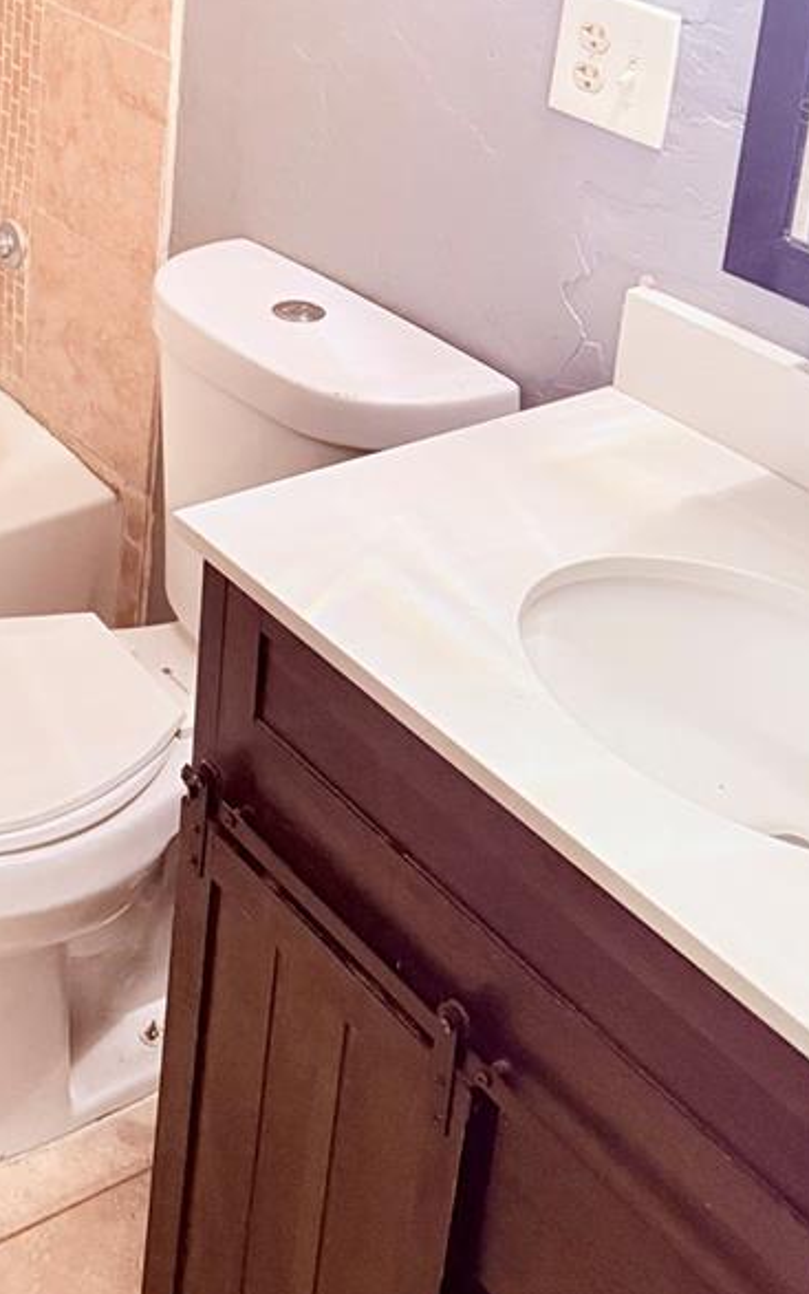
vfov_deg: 36.3
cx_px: -37
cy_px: 110
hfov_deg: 23.6
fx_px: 1834
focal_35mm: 52
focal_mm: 6.76
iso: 640
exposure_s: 1/40
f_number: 1.78
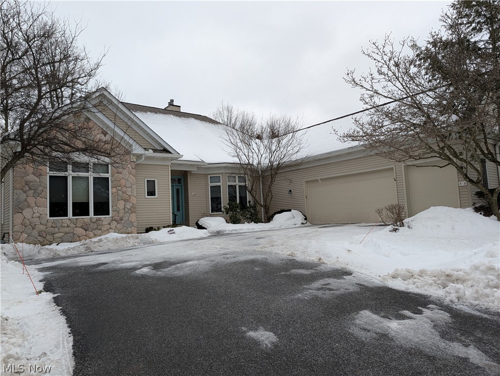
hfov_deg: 71.5
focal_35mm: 24
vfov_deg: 56.9
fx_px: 347
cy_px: 188
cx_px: 250
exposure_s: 1/149
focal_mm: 6.9
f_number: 1.68
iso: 31
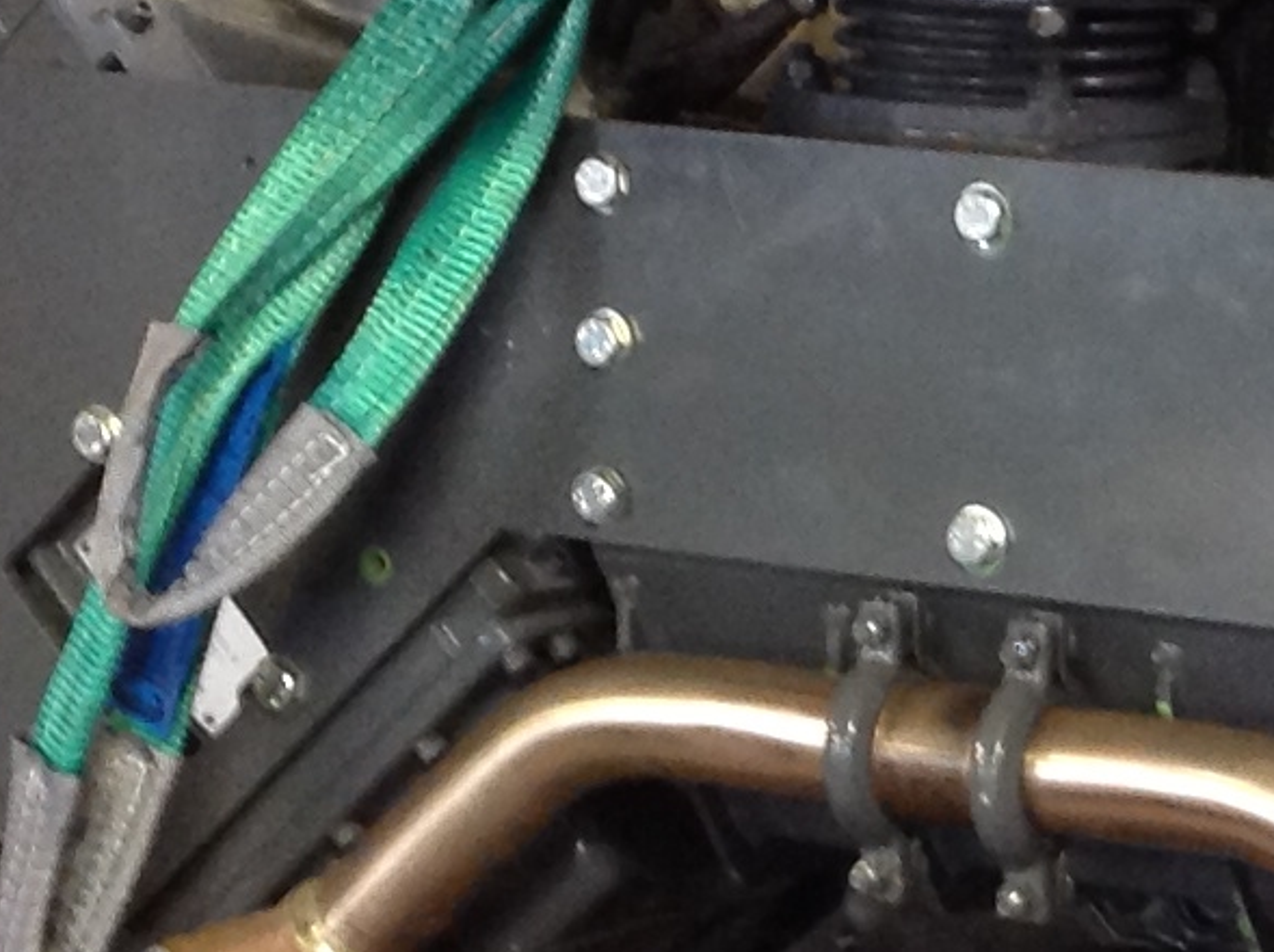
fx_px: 5660
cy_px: 515
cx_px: 1663
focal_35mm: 154
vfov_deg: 9.6
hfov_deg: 12.4
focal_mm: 4.28
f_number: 2.4
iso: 200
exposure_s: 1/15
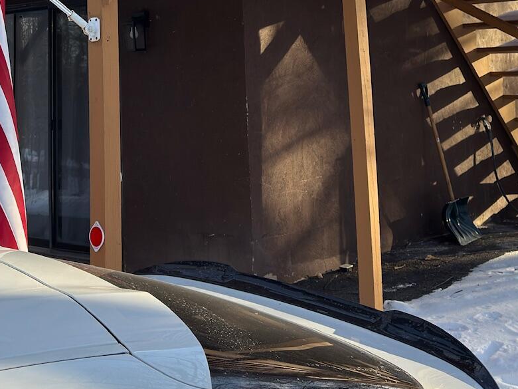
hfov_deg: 30.2
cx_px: 132
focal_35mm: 63
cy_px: -64
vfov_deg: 21.8
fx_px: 943
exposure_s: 1/794
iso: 100
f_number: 1.78
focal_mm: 6.76
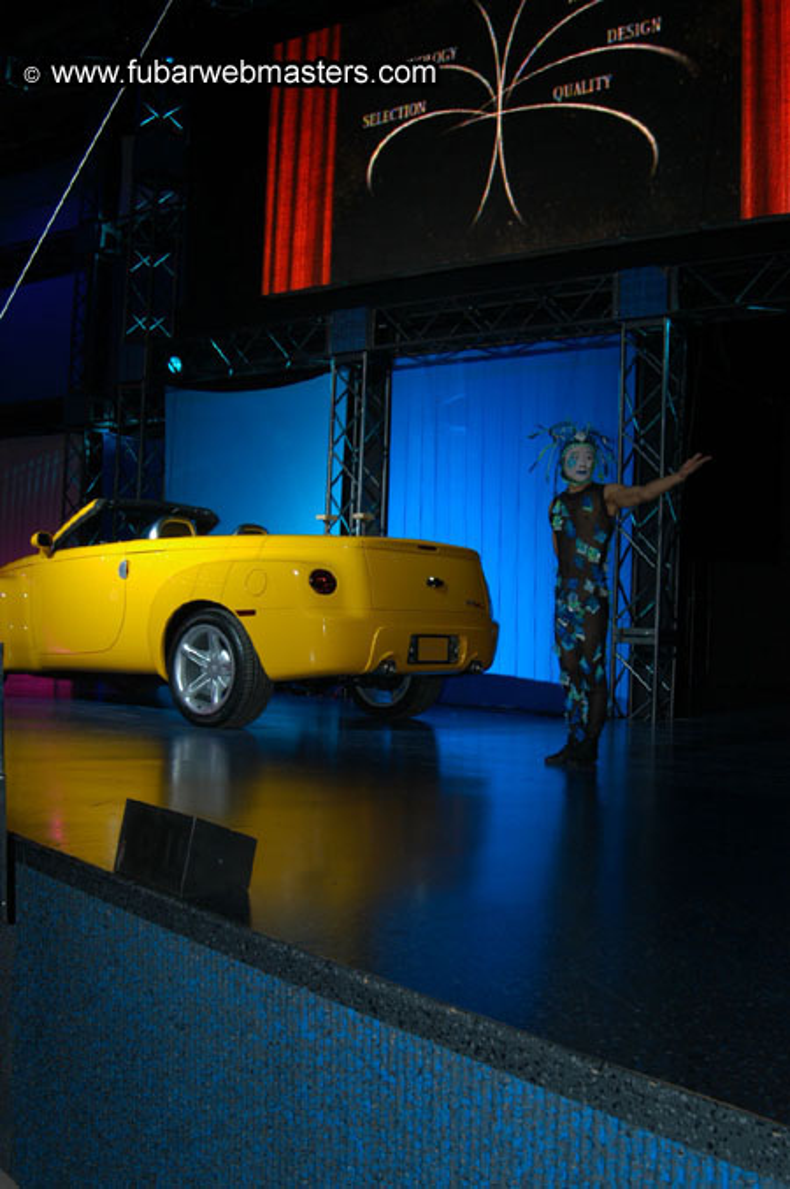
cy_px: 594
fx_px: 1187
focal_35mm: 36
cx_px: 395
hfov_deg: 36.8
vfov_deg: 53.2
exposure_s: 1/60
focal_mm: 24
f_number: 5
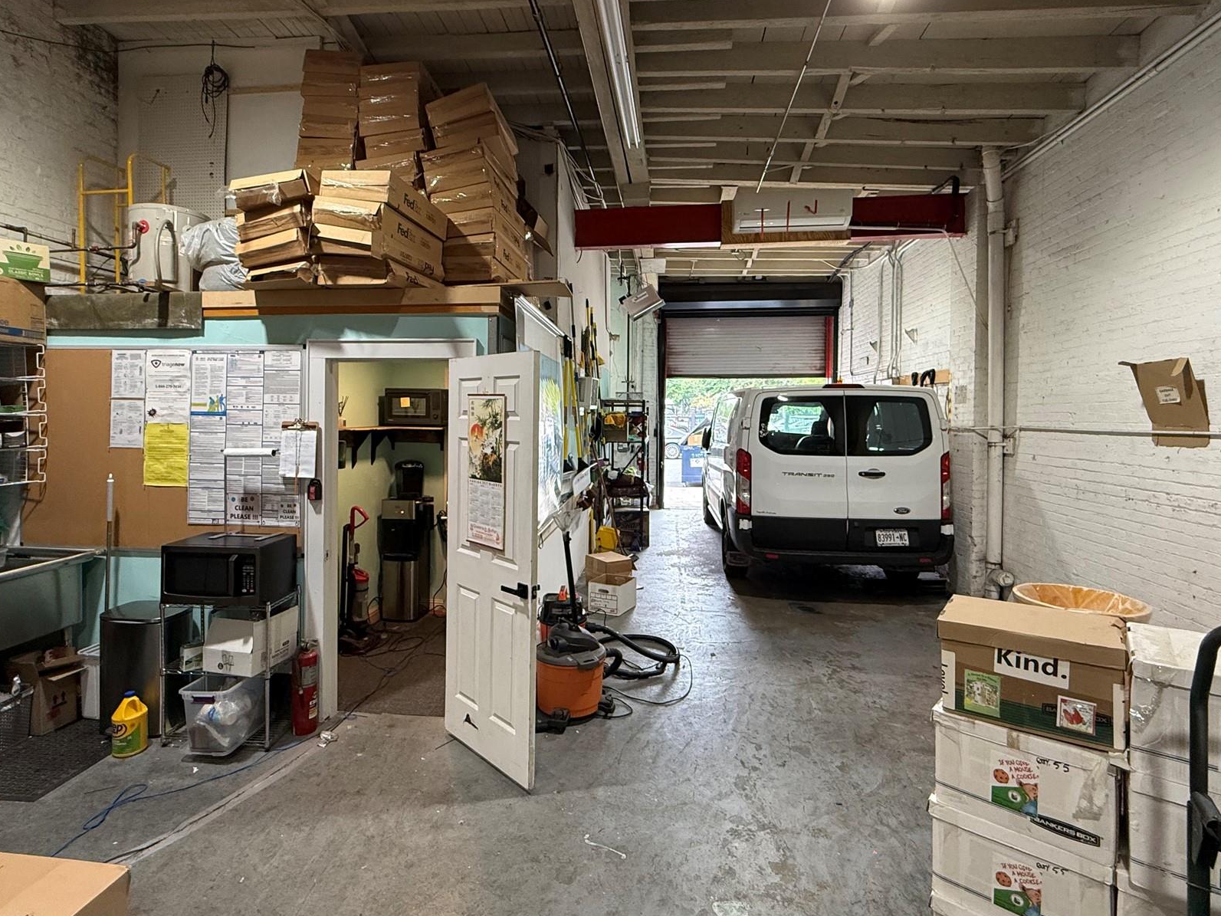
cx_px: 591
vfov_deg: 71.5
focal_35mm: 18
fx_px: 635
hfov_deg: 87.7
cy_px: 421
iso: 320
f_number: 2.2
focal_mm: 2.22
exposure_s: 1/120
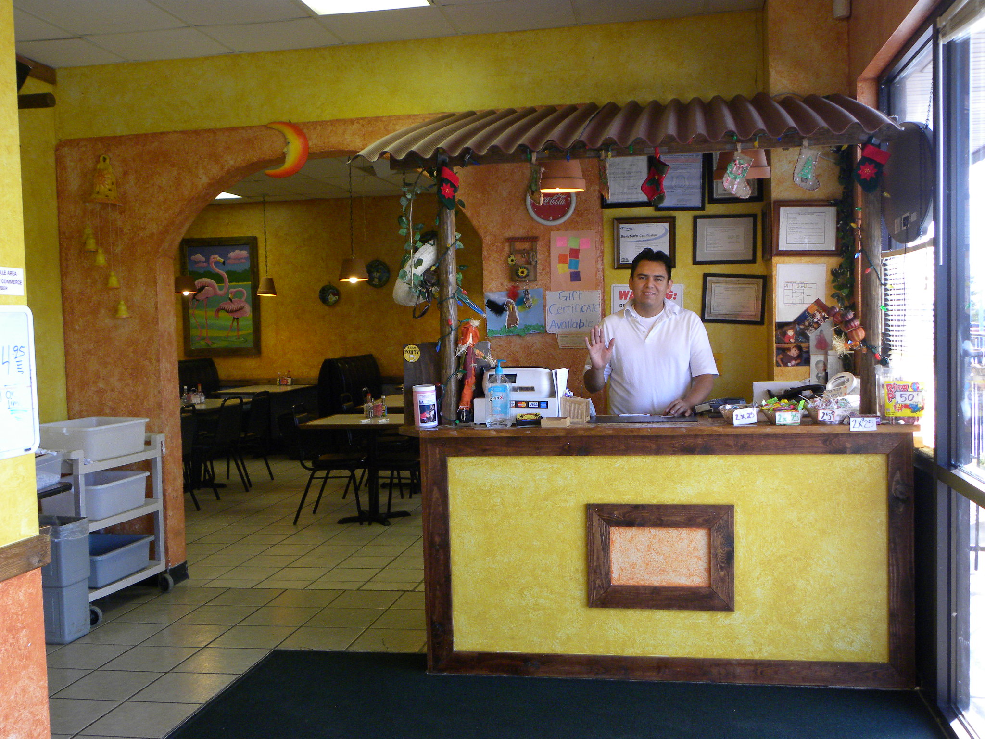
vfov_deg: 38.7
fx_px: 1053
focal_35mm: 37
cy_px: 370
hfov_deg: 50.1
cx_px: 492
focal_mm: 6.6
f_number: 3.2
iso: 189
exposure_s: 1/69.8
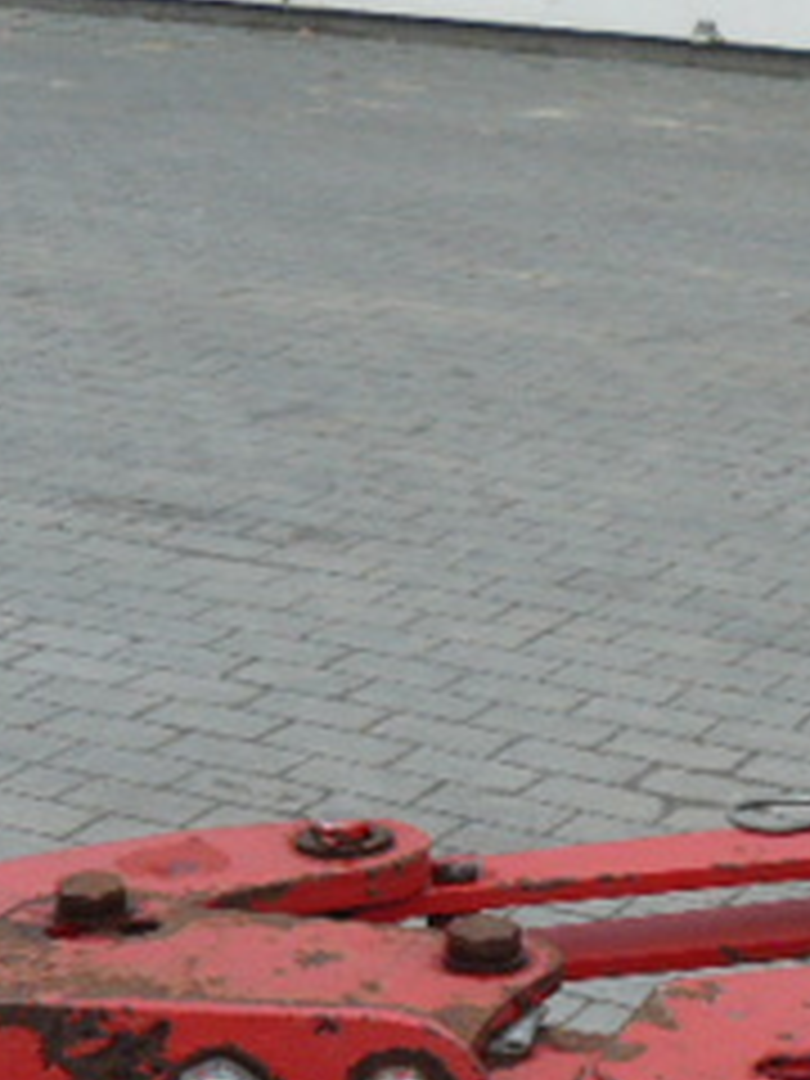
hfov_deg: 14.9
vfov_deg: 20.1
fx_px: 2995
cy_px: 963
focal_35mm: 96
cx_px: 936
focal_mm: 6
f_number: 3.6
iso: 100
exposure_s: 1/125
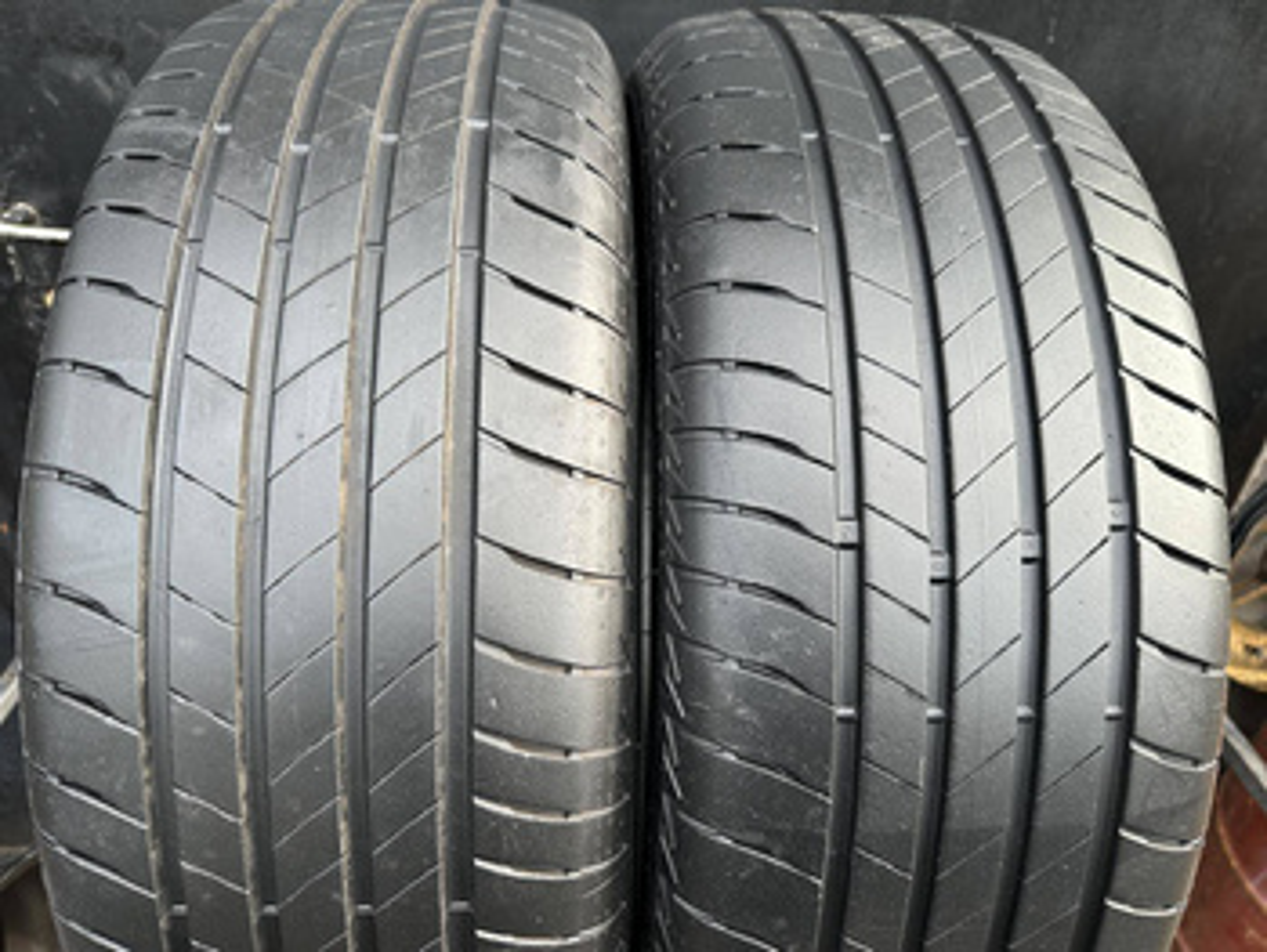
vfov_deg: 56.9
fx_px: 879
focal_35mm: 24
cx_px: 634
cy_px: 476
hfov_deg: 71.6
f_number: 1.78
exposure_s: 1/396
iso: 80
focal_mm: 6.86
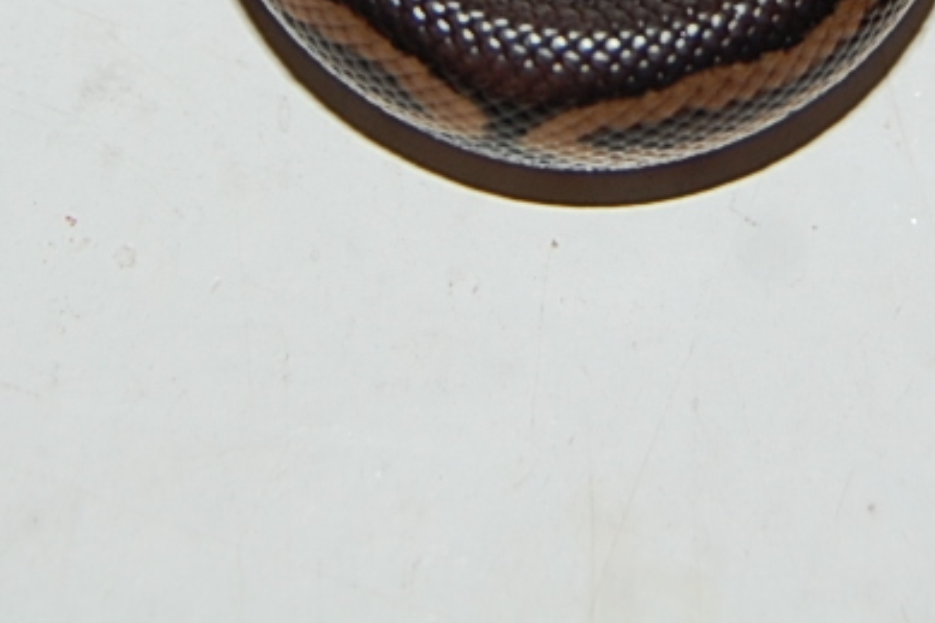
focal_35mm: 203
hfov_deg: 10.1
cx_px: 618
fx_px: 5268
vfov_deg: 6.6
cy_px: -563
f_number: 4.8
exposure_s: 1/60
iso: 220
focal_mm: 35
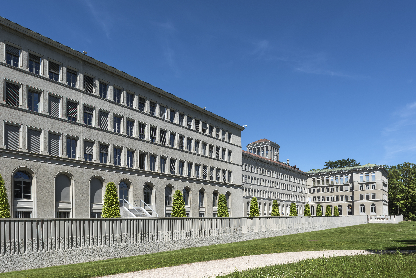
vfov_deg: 53.2
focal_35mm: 24
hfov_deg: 73.7
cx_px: 208
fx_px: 277
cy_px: 139
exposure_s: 1/250
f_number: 11
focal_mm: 24
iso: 100
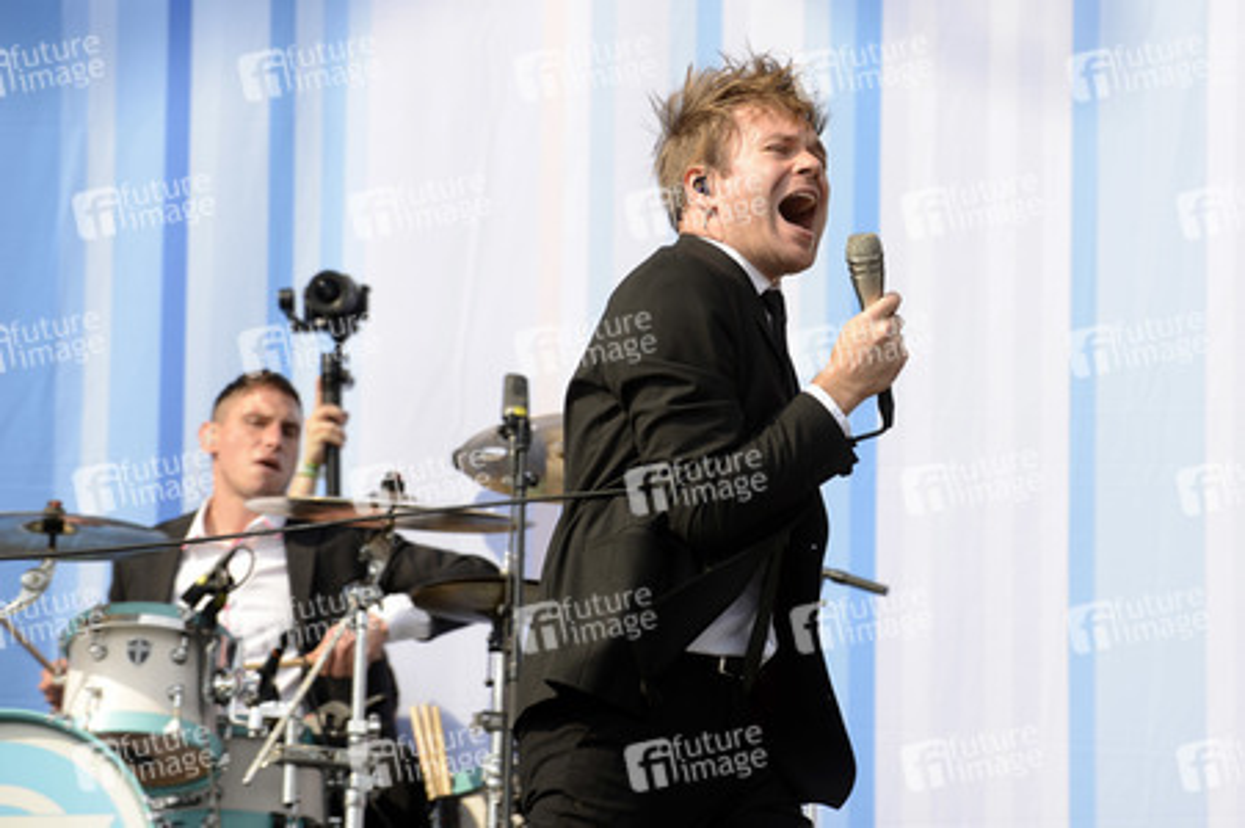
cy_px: 414
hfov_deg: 15.2
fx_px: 4665
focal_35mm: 135
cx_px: 622
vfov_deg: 10.1
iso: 160
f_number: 7.1
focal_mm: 135
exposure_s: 1/400
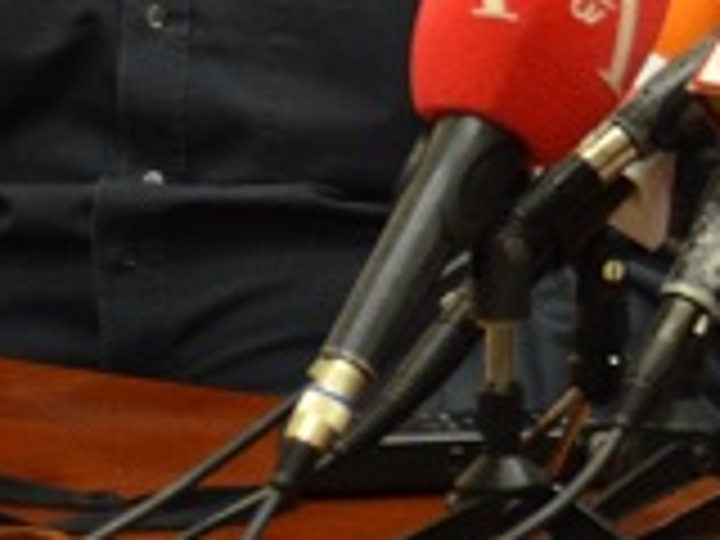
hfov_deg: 3.9
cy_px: -504
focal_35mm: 502
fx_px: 10441
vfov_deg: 2.9
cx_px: 1152
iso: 1600
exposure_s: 1/60
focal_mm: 62
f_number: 5.3
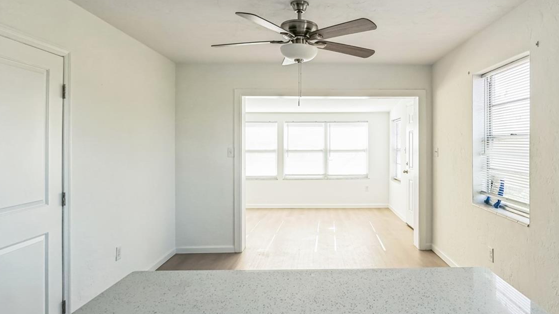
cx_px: 330
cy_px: 138
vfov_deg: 47.6
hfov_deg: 75.6
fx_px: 356
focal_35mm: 24
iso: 400
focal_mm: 16
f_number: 8
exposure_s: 1/100
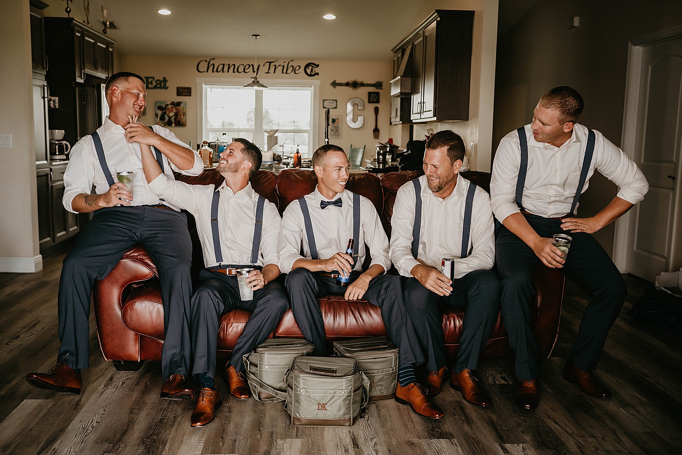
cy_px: 228
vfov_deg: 37.9
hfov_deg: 54.4
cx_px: 341
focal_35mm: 35
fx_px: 663
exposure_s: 1/200
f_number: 2.5
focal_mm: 35
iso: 320
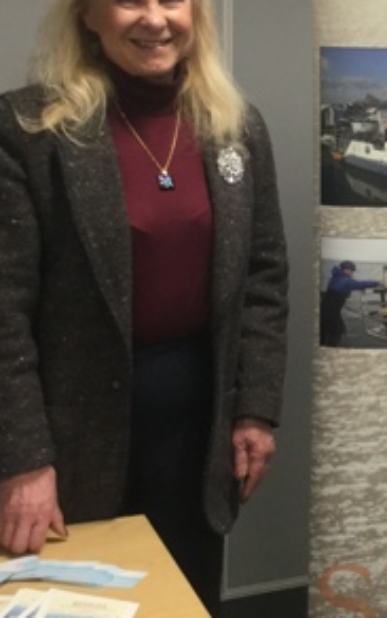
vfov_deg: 28.2
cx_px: 571
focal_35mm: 72
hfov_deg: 16.6
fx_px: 1213
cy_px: 159
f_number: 2.4
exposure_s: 1/33
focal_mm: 3.3
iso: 64
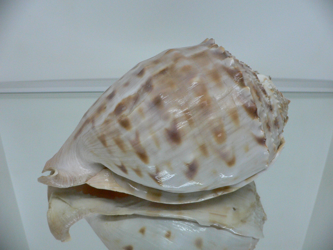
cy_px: 125
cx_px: 166
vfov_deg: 40.7
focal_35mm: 35
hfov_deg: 52.6
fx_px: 337
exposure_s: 1/60
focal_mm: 4.6
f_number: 2.8
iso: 200
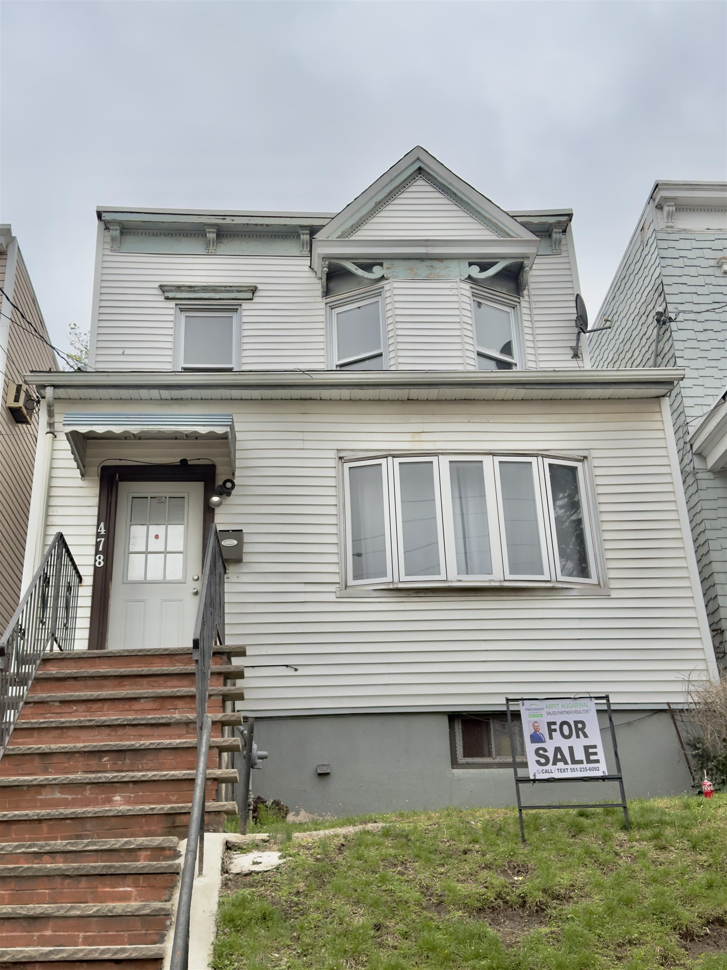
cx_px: 364
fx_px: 1036
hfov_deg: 38.7
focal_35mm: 37
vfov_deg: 50.1
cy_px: 485
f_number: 1.78
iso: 64
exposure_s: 1/7752
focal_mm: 6.76
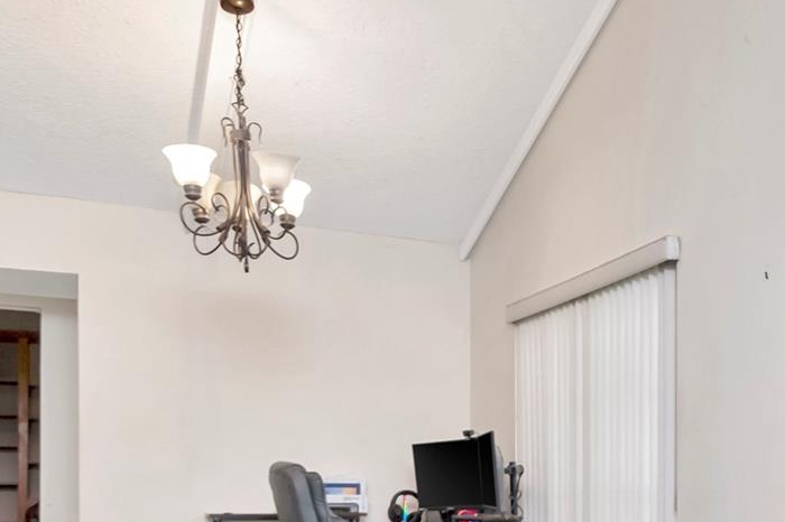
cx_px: 691
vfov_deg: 26.8
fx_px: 1046
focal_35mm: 48
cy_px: 502
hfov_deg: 38.6
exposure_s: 1/40
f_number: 7.1
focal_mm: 14
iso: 800
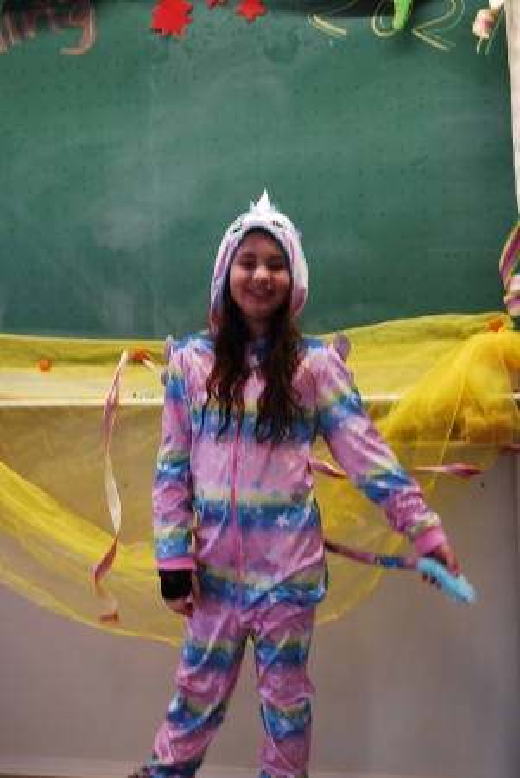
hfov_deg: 20.2
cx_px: 260
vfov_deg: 29.8
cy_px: 389
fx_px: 1459
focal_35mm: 68
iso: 220
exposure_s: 1/30
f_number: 5.3
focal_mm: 45
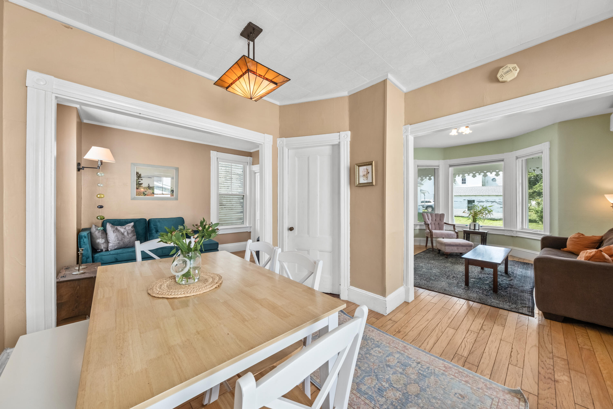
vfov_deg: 85.4
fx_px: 221
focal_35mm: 13
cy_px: 204
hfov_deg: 108.3
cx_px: 306
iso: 500
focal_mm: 8.4
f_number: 8
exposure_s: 1/30
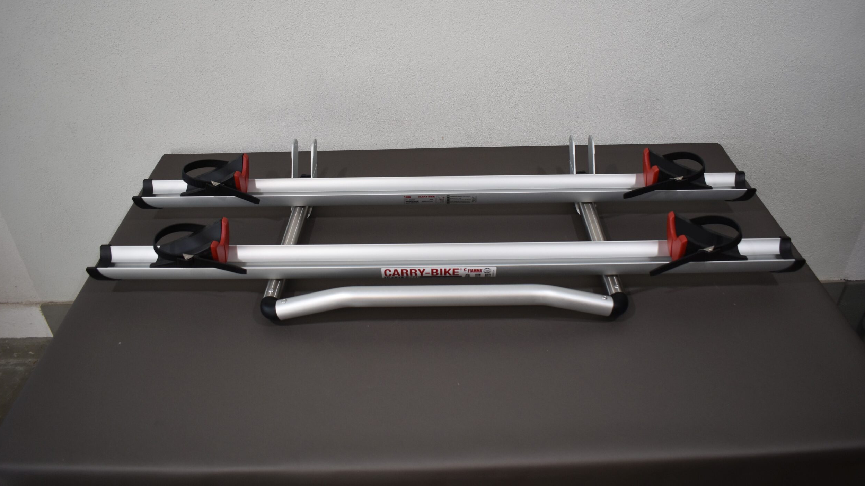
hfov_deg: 66.1
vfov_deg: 40.0
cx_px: 434
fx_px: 665
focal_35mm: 29
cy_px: 194
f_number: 4
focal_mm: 18
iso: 400
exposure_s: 1/250
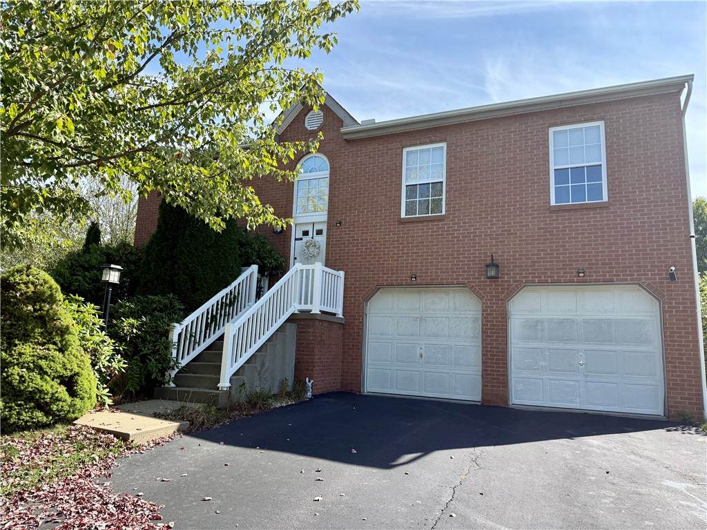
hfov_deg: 71.6
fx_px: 490
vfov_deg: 56.8
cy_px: 265
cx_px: 354
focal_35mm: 24
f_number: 1.78
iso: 100
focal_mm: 6.76
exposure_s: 1/2611
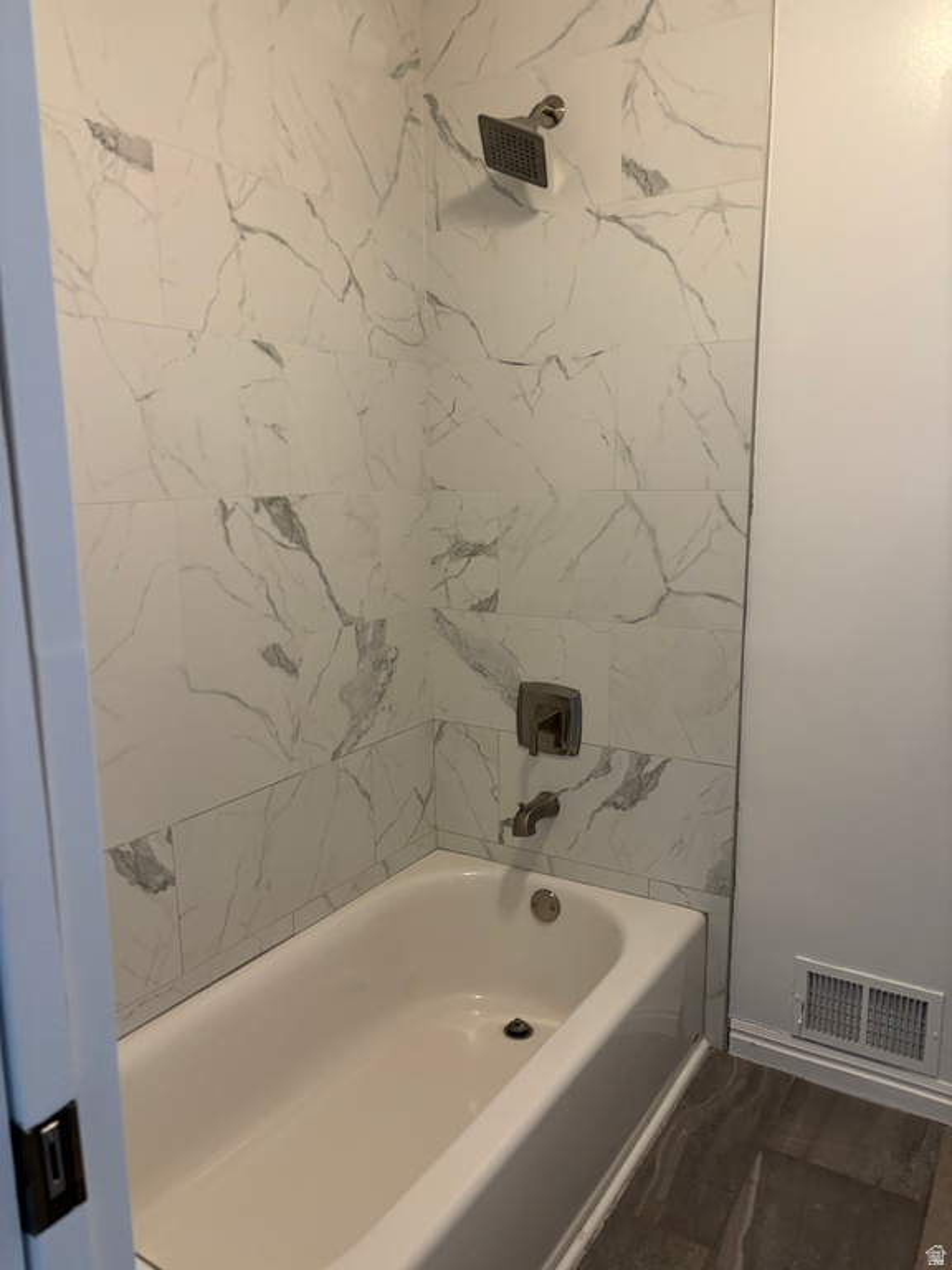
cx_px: 476
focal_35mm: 26
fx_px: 953
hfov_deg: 53.1
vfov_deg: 67.3
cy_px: 635
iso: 160
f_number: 1.6
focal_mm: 5.96
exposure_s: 1/60
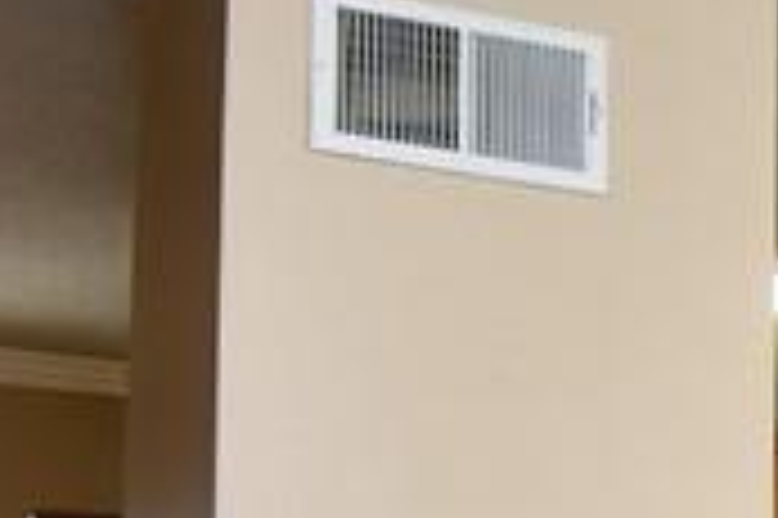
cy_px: 788
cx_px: 1745
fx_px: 2440
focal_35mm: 113
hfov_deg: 14.0
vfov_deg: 11.6
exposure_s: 1/125
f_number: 5.6
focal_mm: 12
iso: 800
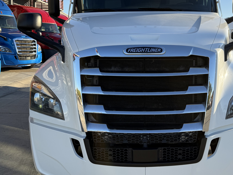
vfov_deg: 35.6
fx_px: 269
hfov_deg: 46.4
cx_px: 146
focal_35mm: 40
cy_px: 60
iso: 80
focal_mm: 6.76
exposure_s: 1/1770
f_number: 1.78
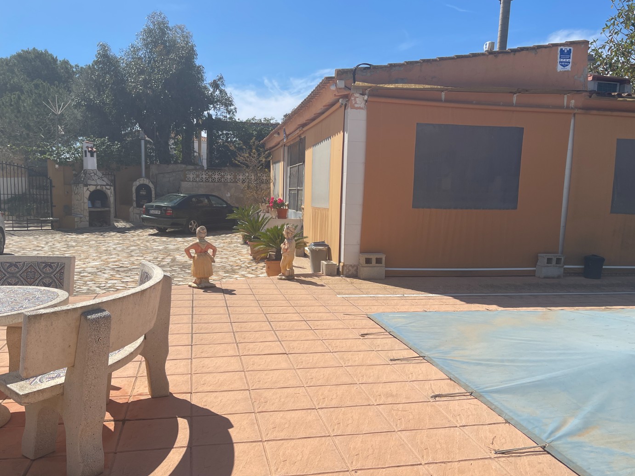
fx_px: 532
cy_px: 264
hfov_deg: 61.7
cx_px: 309
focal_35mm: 29
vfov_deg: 48.1
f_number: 1.6
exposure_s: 1/5917
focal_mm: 5.1
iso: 32
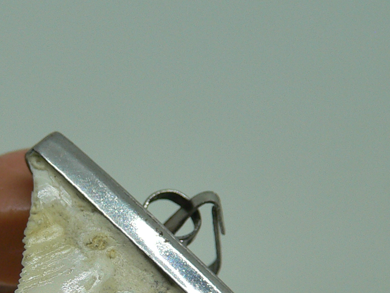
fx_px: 845
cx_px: 93
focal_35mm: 75
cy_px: 308
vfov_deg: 19.0
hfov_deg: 25.6
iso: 80
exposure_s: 1/60
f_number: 2.8
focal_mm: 4.6
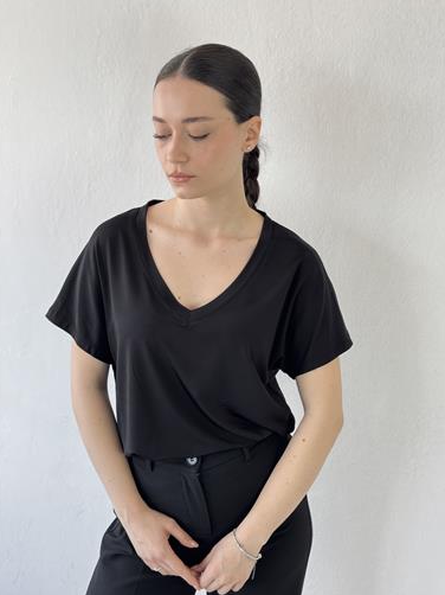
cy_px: 287
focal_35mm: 51
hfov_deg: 28.5
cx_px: 228
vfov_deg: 37.5
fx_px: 875
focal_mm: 6.76
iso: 50
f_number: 1.78
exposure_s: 1/100
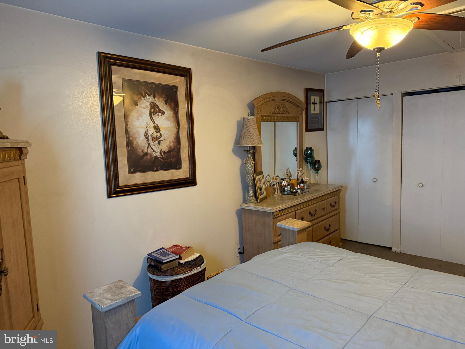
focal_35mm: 24
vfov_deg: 56.8
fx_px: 322
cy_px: 174
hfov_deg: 71.6
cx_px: 232
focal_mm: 6.76
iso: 640
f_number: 1.78
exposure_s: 1/60
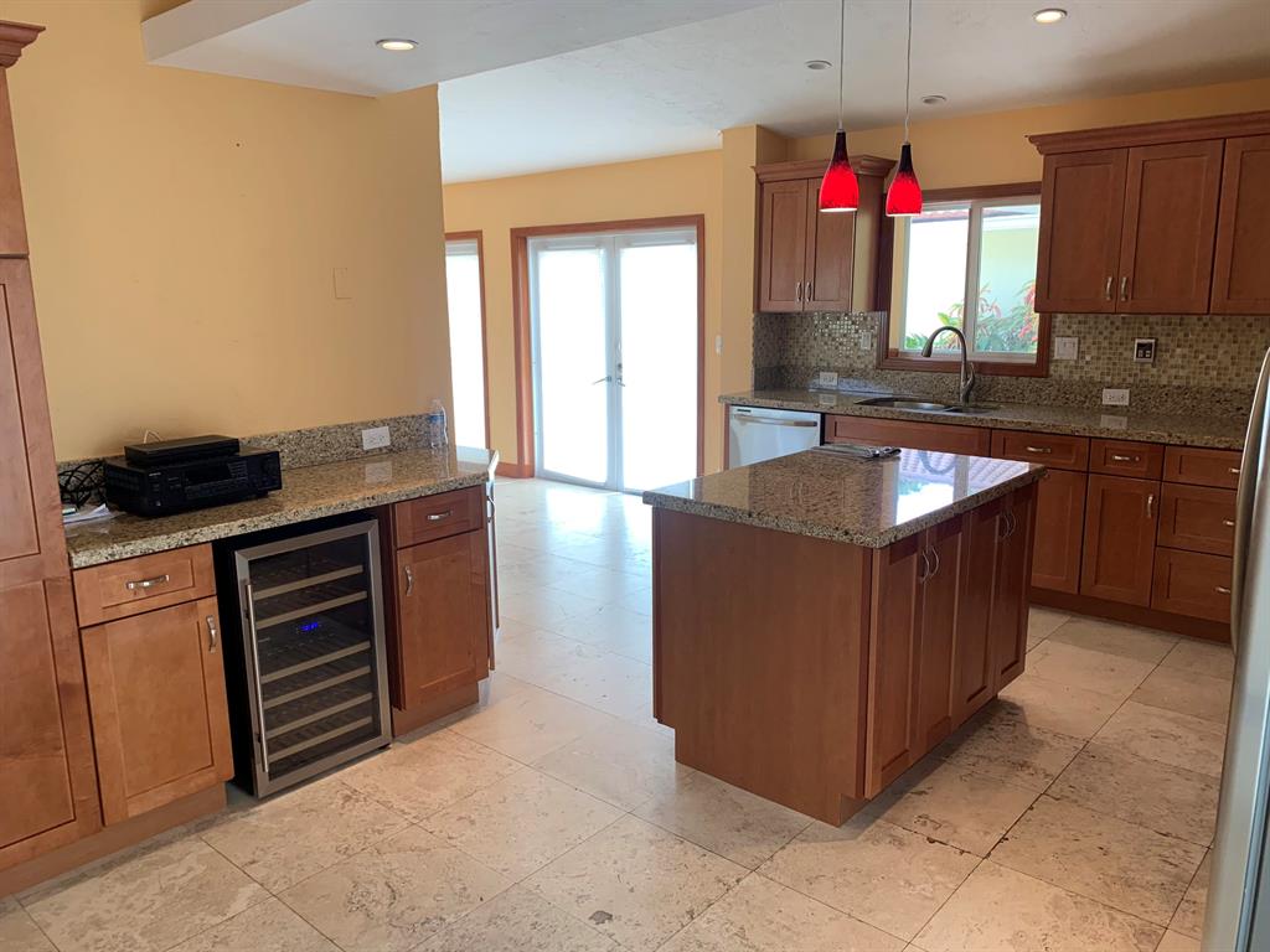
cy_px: 476
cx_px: 635
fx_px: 954
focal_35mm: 26
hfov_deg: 67.3
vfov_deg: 53.1
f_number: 1.8
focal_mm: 4.25
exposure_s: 1/120
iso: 40
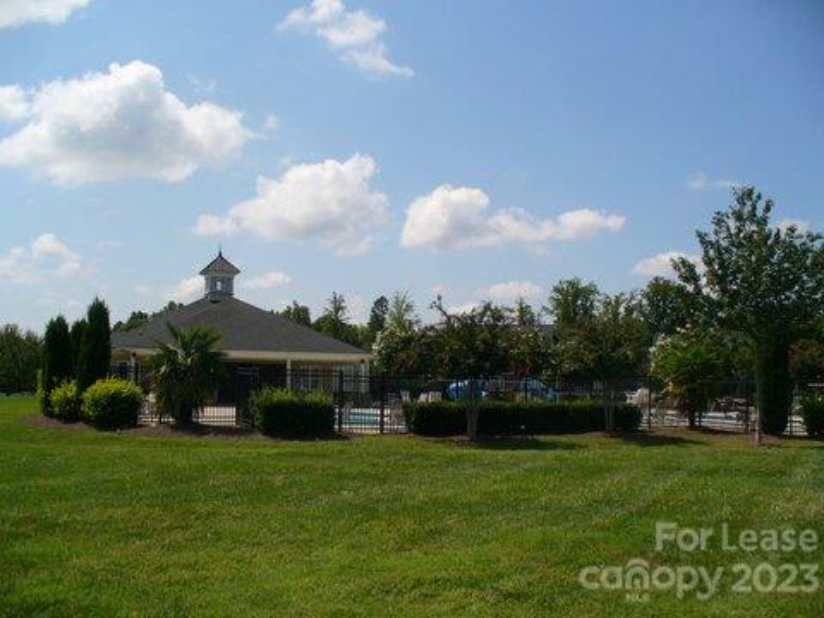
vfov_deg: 38.7
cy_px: 309
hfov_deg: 50.1
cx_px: 412
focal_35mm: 37
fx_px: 881
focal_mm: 6.1
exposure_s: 1/500
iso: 80
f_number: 5.6
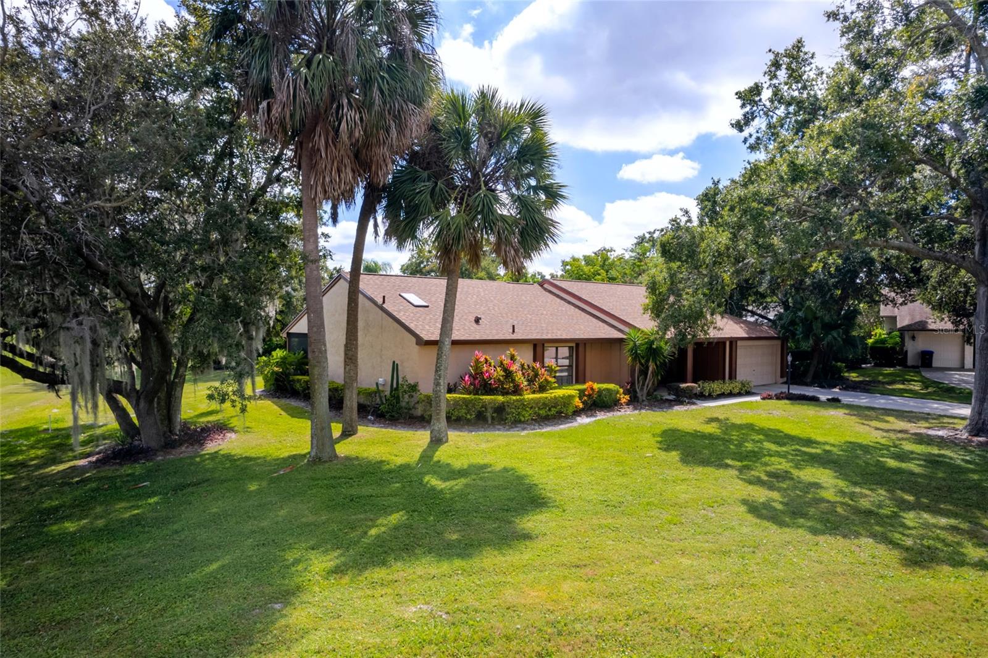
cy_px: 329
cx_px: 494
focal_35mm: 22
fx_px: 603
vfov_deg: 57.2
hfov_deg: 78.6
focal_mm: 8.4
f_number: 2.8
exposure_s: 1/60
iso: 110
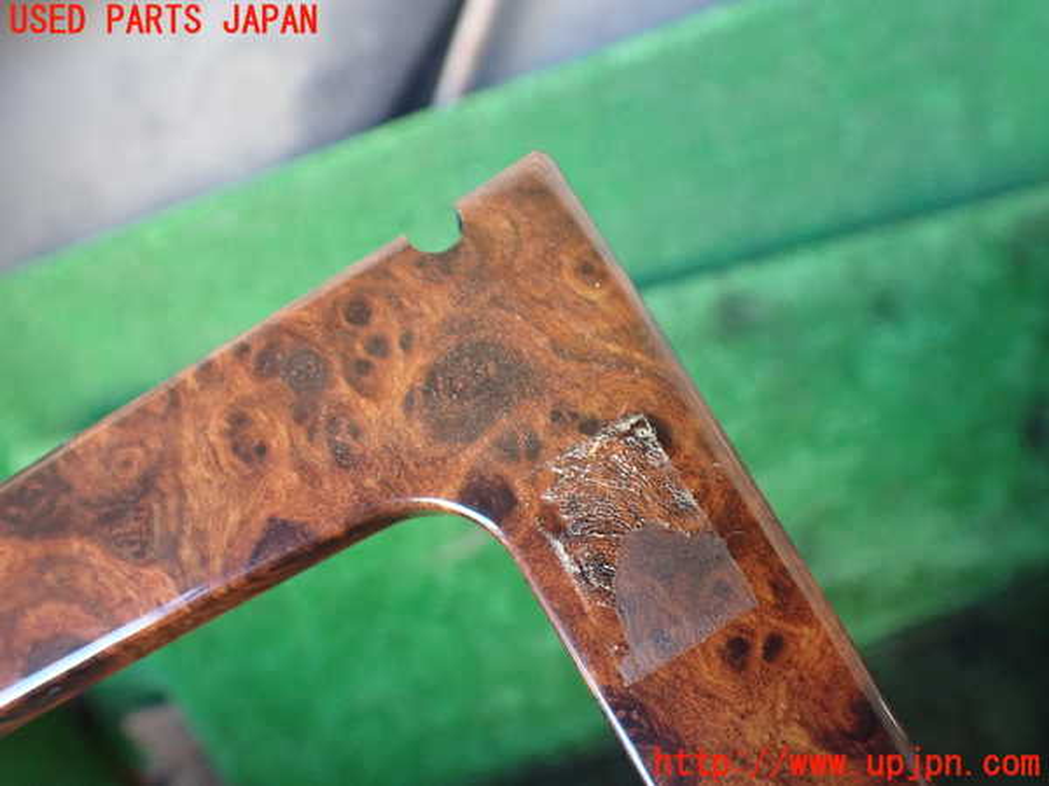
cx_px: 524
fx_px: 909
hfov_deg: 60.0
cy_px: 393
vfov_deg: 46.8
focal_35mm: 30
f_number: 2.3
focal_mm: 5.4
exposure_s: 1/125
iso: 800
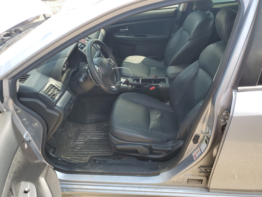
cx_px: 131
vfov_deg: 53.1
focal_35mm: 26
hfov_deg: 67.3
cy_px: 98
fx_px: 197
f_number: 1.5
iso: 50
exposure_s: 1/588
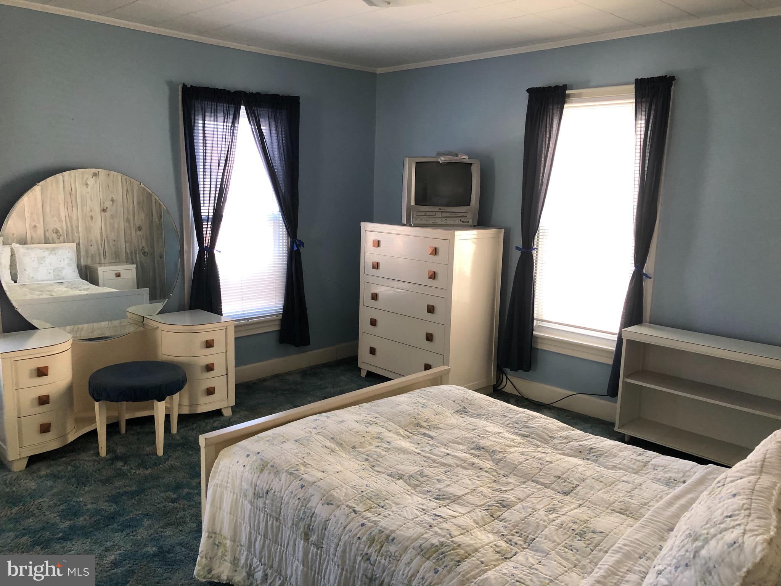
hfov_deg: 63.4
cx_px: 390
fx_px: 632
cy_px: 293
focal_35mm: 28
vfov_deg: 49.7
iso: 32
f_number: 1.8
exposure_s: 1/30
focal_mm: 3.99
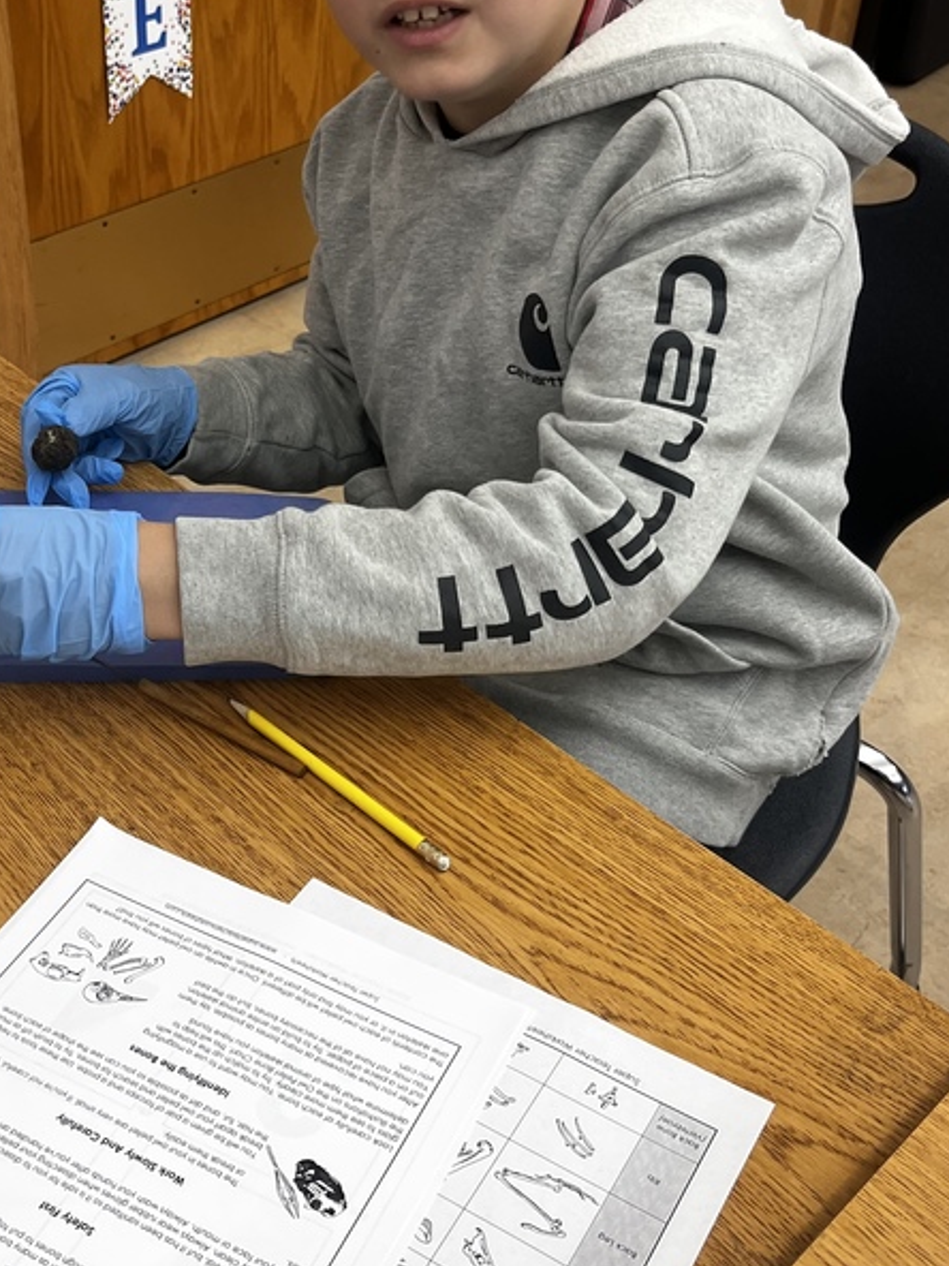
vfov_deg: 42.0
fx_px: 1645
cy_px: 532
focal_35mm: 45
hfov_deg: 31.9
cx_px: 314
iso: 125
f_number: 1.6
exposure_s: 1/120
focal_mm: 5.1
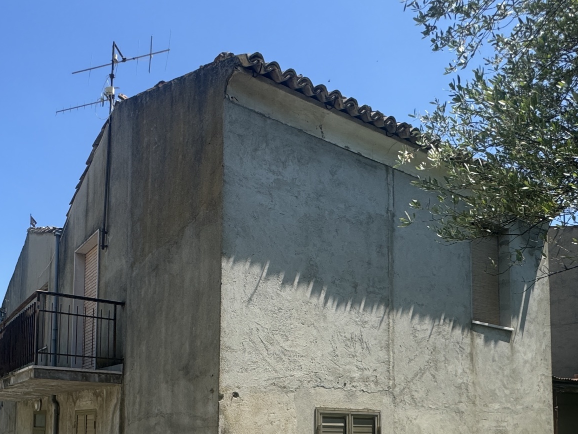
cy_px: 398
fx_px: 518
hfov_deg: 57.2
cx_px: 196
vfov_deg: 41.5
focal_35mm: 31
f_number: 2.2
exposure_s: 1/956
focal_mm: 2.22
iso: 40
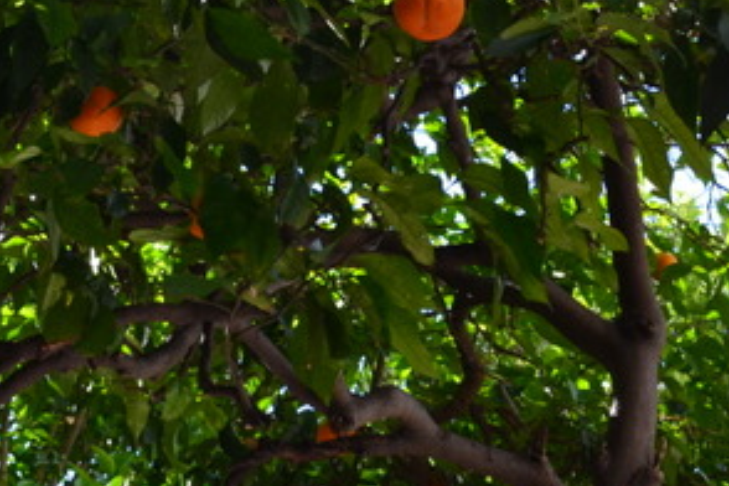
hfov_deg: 20.8
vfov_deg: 13.6
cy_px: -64
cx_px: 310
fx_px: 1984
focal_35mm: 98
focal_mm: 24
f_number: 9
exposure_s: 1/100
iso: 400
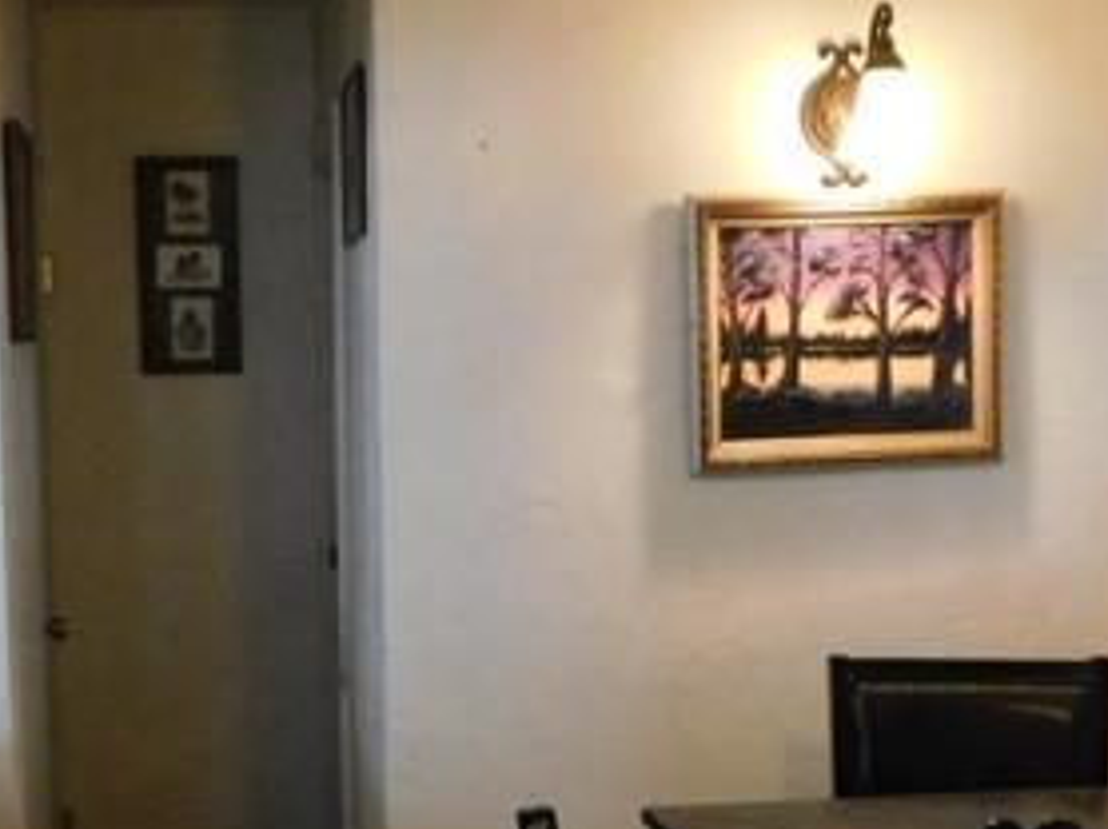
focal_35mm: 53
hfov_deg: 35.8
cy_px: 538
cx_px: 371
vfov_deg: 27.4
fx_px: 1695
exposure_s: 1/30
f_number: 3
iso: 800
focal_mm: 4
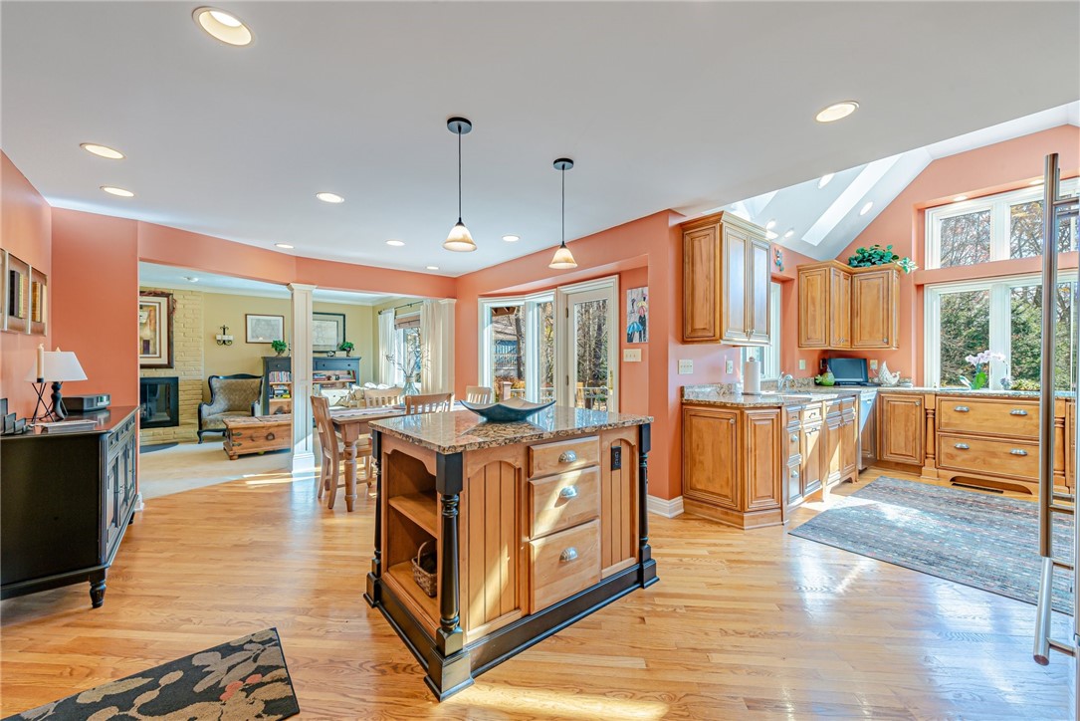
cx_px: 540
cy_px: 360
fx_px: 420
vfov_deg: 81.2
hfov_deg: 104.2
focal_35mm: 14
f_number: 11
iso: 100
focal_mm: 14
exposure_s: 1/40
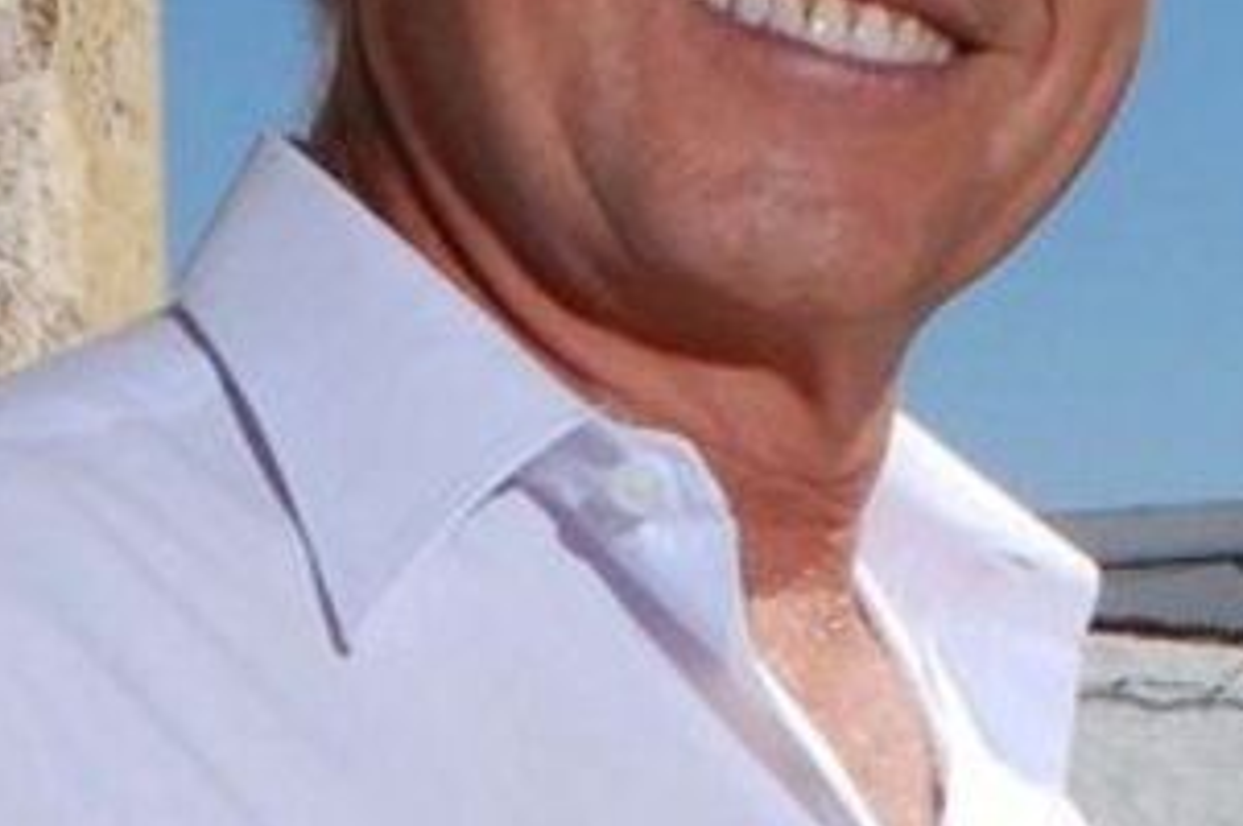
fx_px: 3208
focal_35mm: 93
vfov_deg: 14.6
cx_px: 619
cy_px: 200
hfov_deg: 21.9
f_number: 16
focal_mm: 20
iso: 250
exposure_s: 1/250
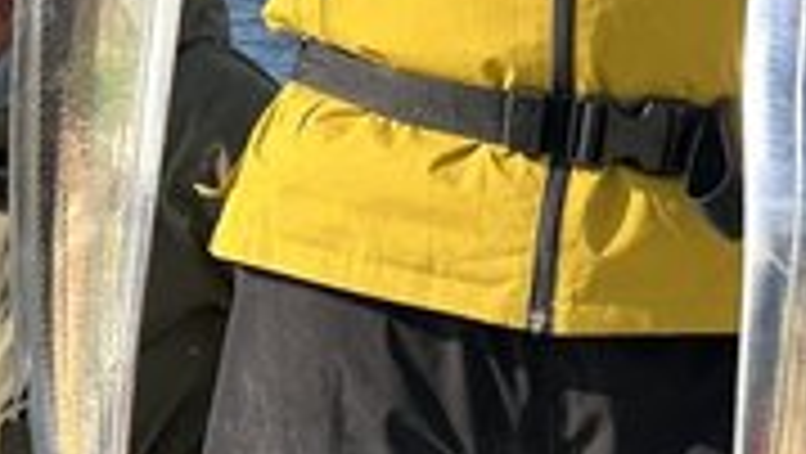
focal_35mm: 101
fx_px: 2160
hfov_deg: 21.1
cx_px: 536
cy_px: -72
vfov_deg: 11.8
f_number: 1.5
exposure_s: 1/4115
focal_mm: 5.7
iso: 50
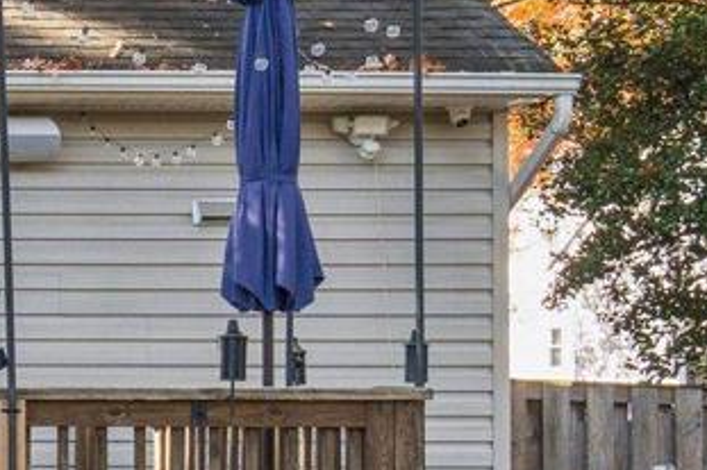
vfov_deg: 13.1
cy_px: 345
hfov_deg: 16.6
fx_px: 2048
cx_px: -537
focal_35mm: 104
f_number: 11
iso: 200
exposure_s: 1/30
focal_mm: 15
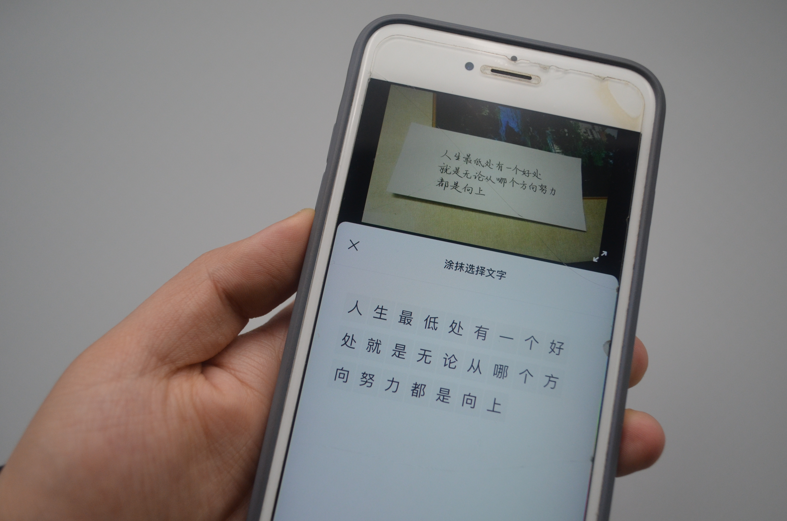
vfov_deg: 39.8
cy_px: 260
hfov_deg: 57.3
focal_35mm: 33
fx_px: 720
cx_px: 394
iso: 800
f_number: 4
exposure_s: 1/500
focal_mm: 22
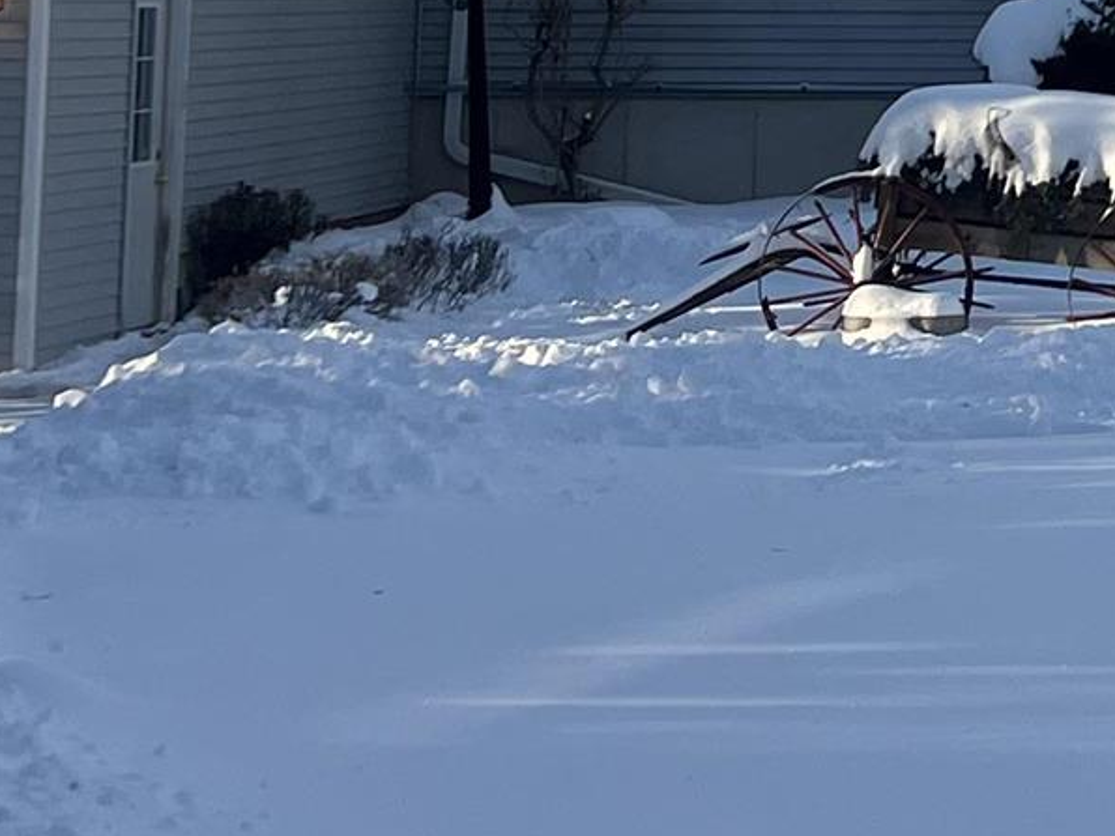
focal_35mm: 134
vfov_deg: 10.6
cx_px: 1575
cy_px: -473
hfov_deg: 14.0
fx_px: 4316
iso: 50
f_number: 1.5
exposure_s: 1/3257
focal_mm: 5.7
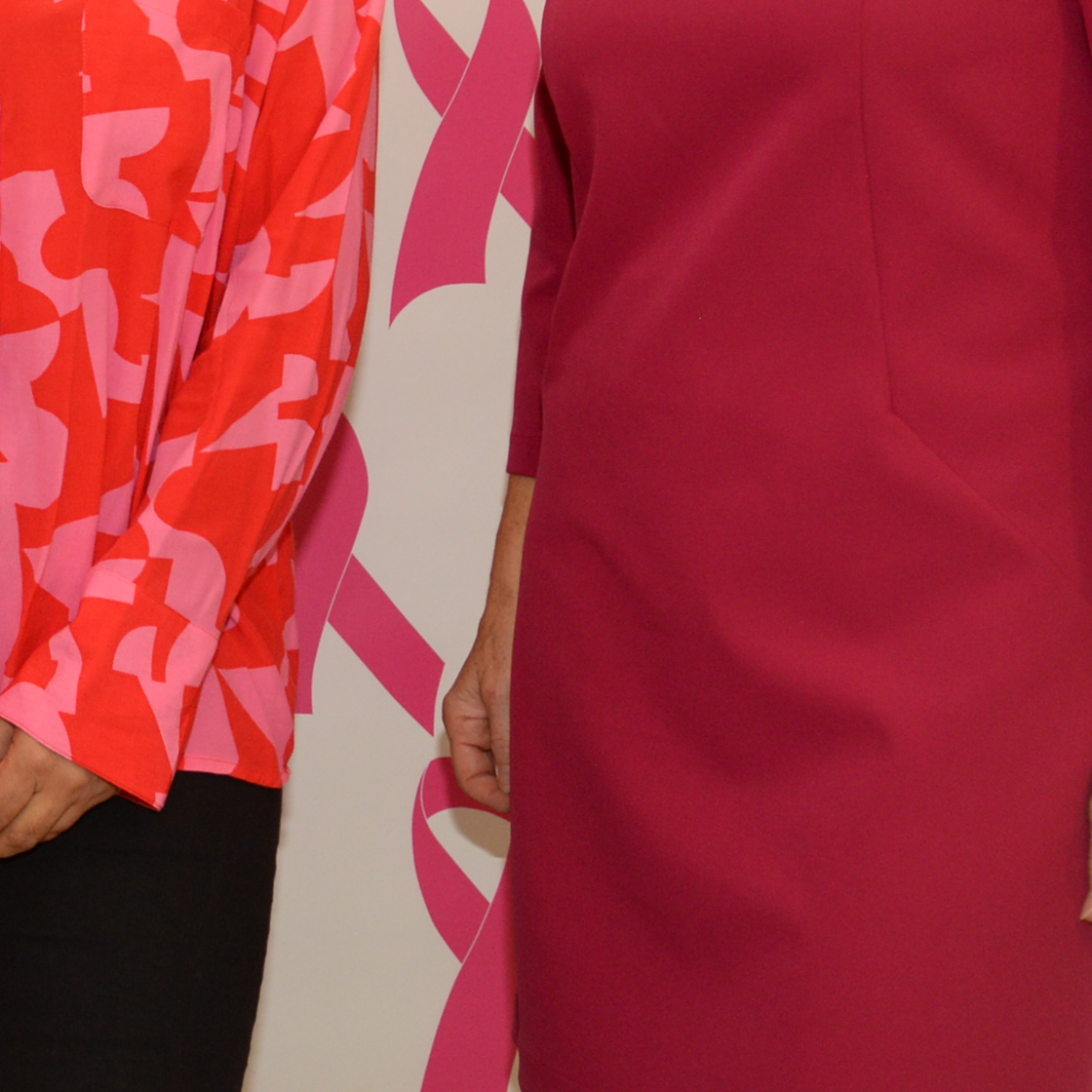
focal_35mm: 89
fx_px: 3176
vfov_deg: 18.2
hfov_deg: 17.4
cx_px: -583
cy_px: -330
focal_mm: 26
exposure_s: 1/60
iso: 800
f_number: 7.1
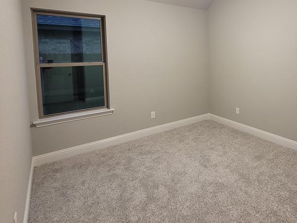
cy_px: 69
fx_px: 189
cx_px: 202
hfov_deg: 73.6
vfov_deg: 59.2
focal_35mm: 22
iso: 320
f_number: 2.2
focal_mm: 1.74
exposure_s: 1/59
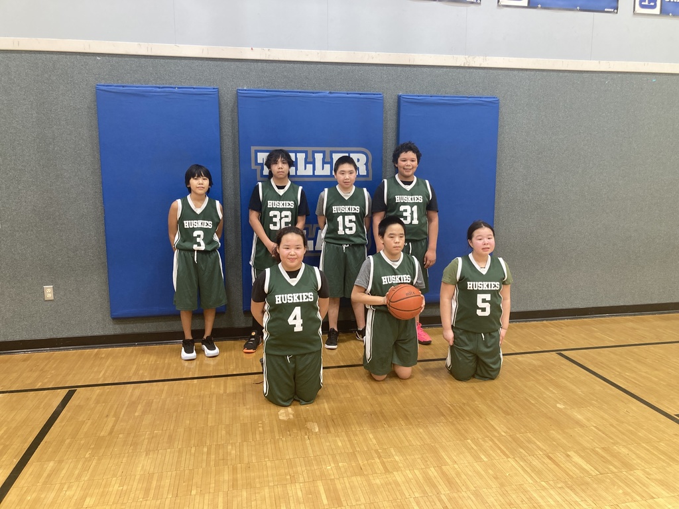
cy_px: 254
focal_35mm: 28
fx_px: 549
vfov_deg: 49.7
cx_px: 340
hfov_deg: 63.4
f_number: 1.8
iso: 100
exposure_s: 1/60
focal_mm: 3.99
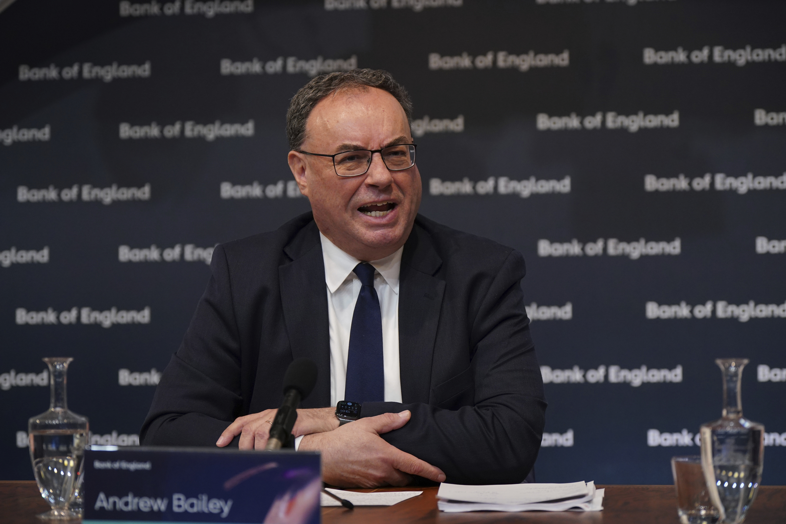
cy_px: 262
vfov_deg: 11.5
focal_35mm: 119
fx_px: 2598
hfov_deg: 17.2
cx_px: 393
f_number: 4
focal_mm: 119
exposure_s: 1/320
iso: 2500
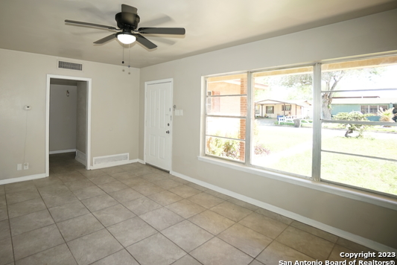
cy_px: 108
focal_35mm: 18
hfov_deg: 88.9
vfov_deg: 66.9
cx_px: 159
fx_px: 199
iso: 100
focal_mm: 10
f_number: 4
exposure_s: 1/60
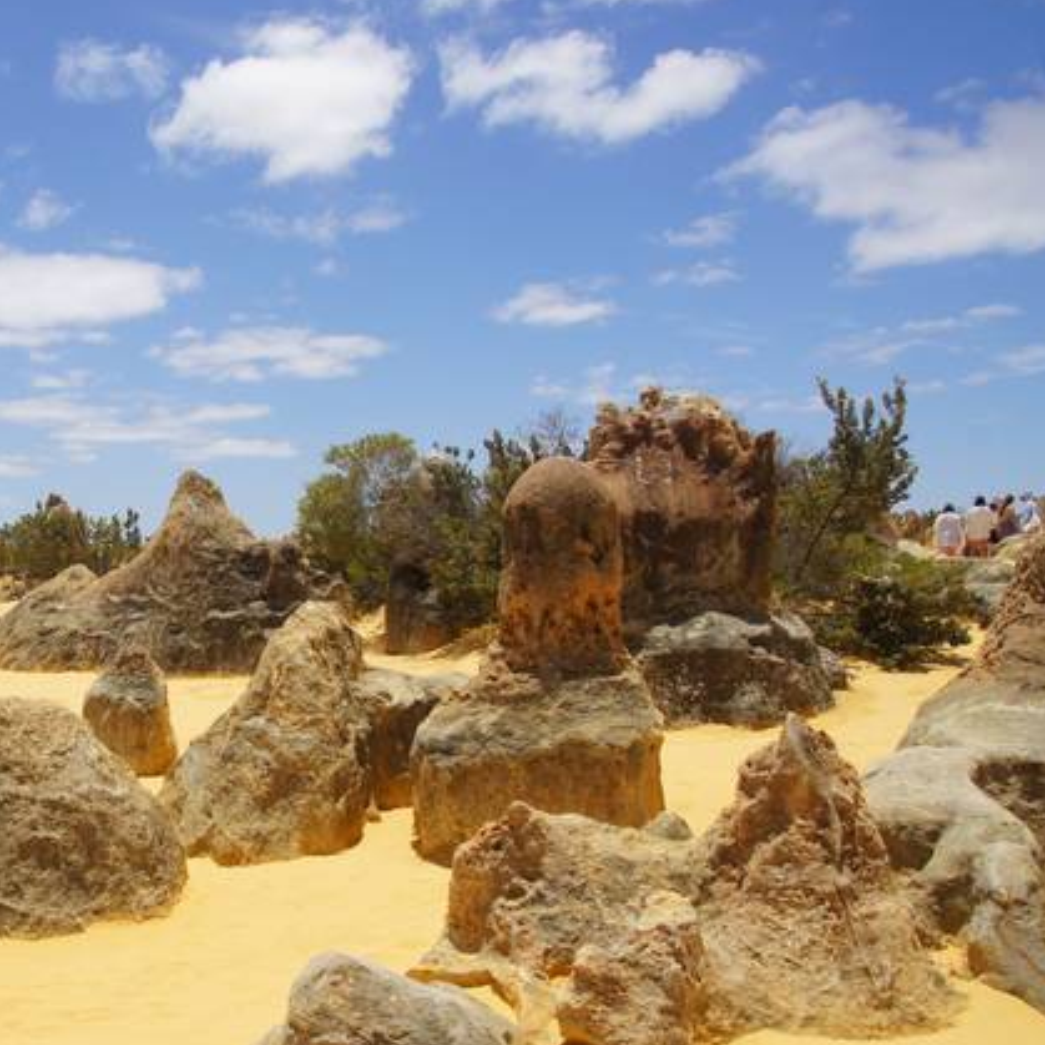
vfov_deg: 47.1
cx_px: 209
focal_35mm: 35
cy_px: 584
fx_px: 1195
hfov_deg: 44.9
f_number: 11
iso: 100
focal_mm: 16
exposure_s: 1/250
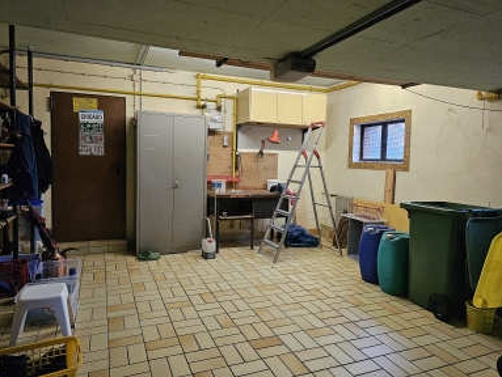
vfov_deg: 56.9
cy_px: 186
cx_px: 249
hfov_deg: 71.5
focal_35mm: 24
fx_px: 348
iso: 800
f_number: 1.7
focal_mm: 6.3
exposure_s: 1/100
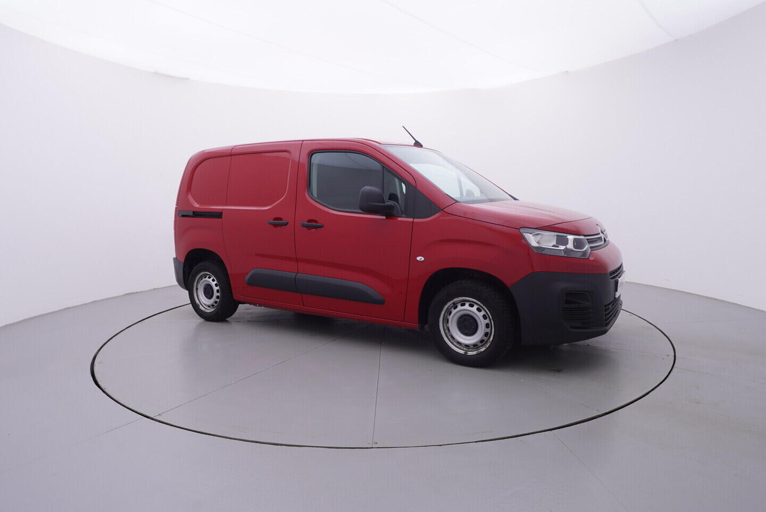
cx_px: 383
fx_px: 479
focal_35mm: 22
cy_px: 256
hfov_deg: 77.3
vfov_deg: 56.2
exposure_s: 1/80
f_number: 5
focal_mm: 15
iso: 200
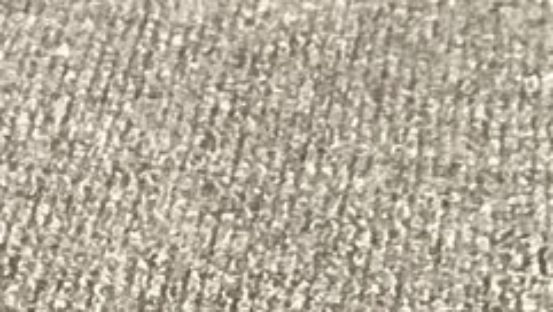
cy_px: 286
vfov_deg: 5.7
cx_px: -898
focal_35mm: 212
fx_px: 3111
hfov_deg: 8.9
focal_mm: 3.3
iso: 400
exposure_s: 1/40
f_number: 2.4
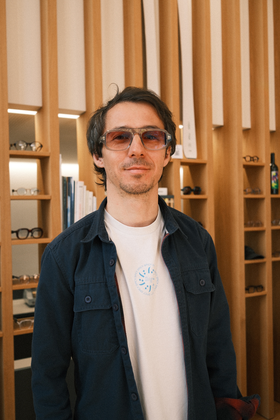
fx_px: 408
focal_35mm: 35
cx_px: 140
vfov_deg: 54.4
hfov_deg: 37.9
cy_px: 210
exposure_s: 1/105
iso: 250
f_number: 3.2
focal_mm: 23
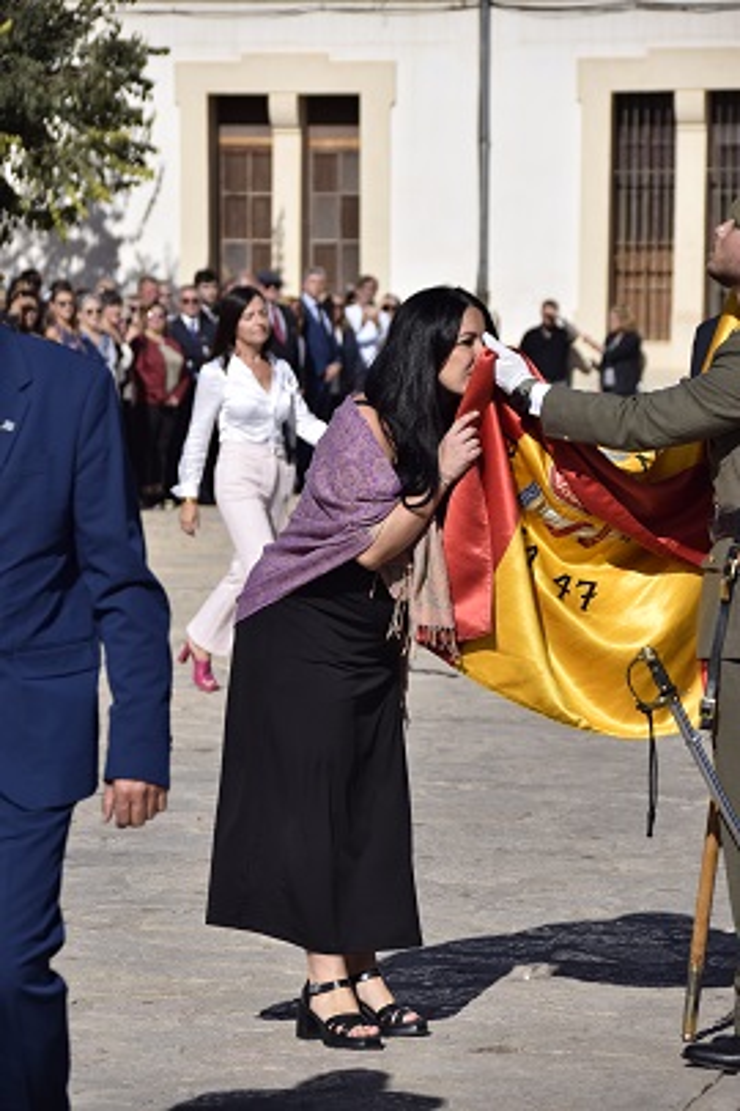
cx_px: 370
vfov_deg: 11.8
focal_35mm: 174
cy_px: 556
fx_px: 5365
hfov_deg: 7.9
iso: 400
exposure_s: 1/4000
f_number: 5.6
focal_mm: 116
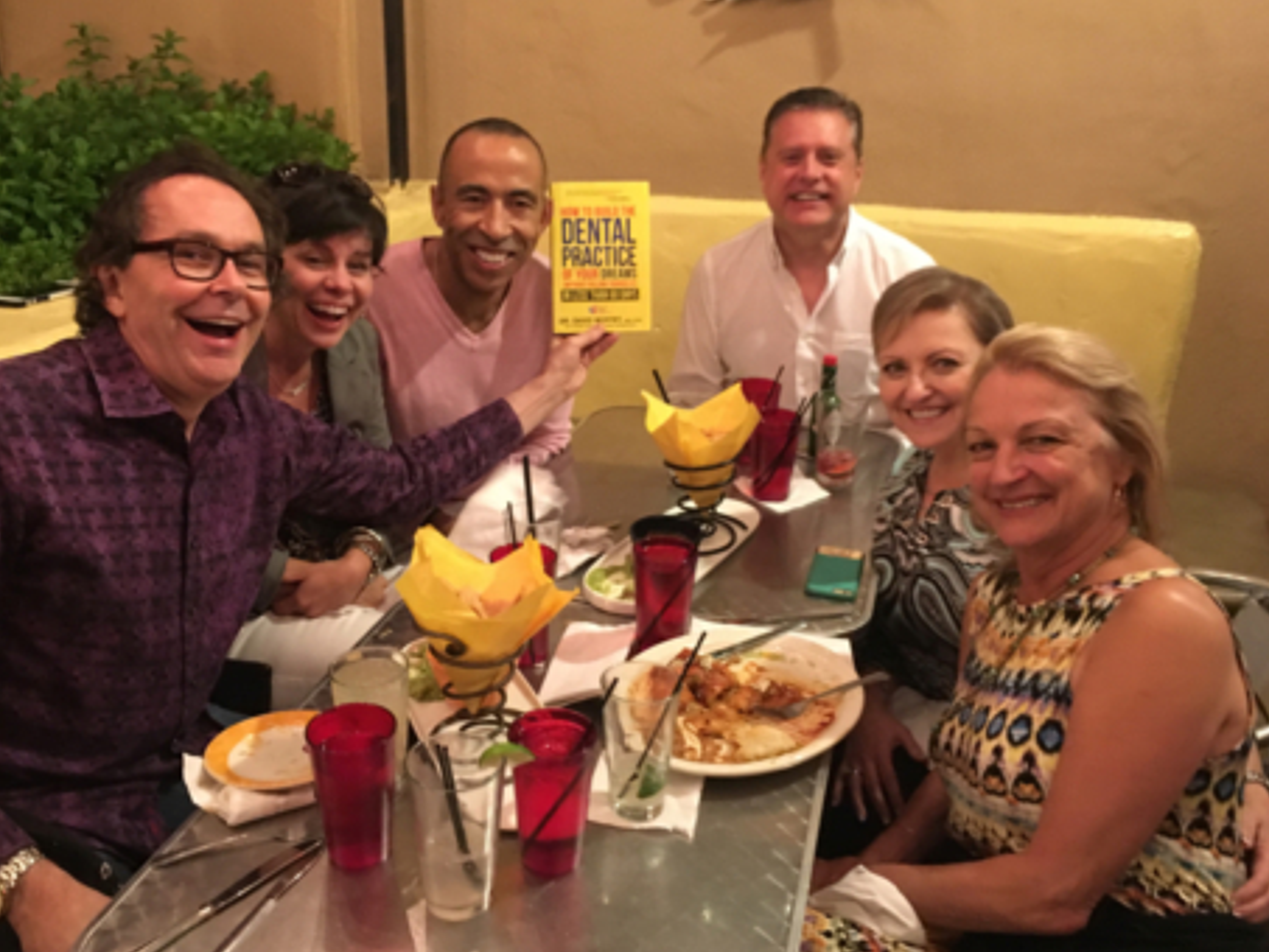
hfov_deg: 56.7
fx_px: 1173
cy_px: 477
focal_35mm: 32
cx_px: 583
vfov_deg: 44.2
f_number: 2.2
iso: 160
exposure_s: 1/4
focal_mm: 4.15
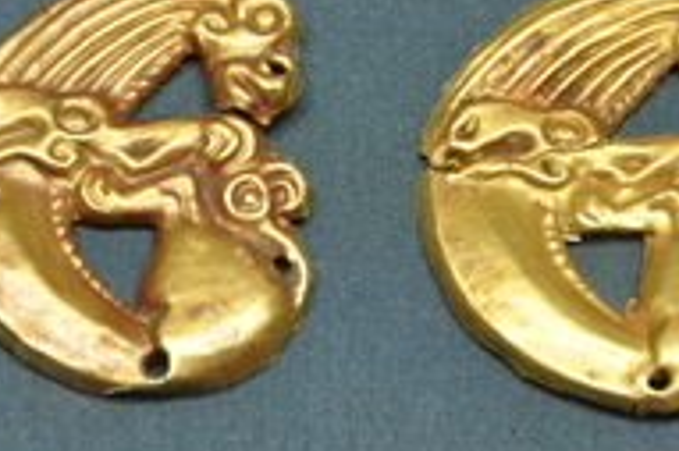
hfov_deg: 4.0
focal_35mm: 517
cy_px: 192
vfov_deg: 2.7
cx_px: 327
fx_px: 9743
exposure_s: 1/200
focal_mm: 150
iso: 2000
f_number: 5.6
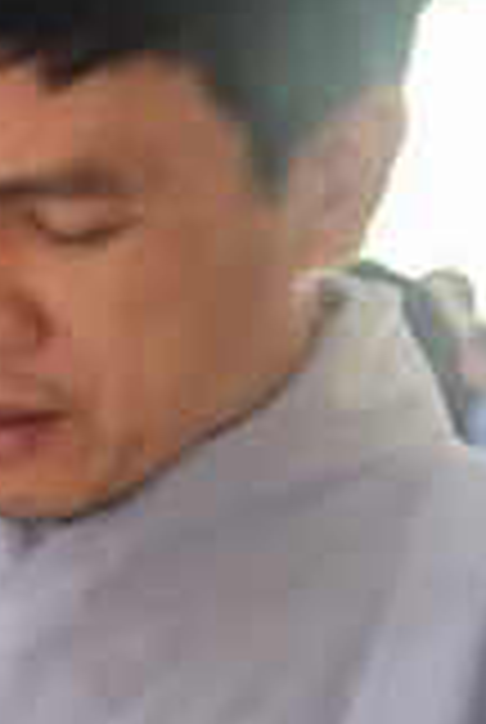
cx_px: -914
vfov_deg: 8.2
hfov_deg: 5.2
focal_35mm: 250
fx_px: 5040
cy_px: 737
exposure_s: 1/40
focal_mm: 62
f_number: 4
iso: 1000
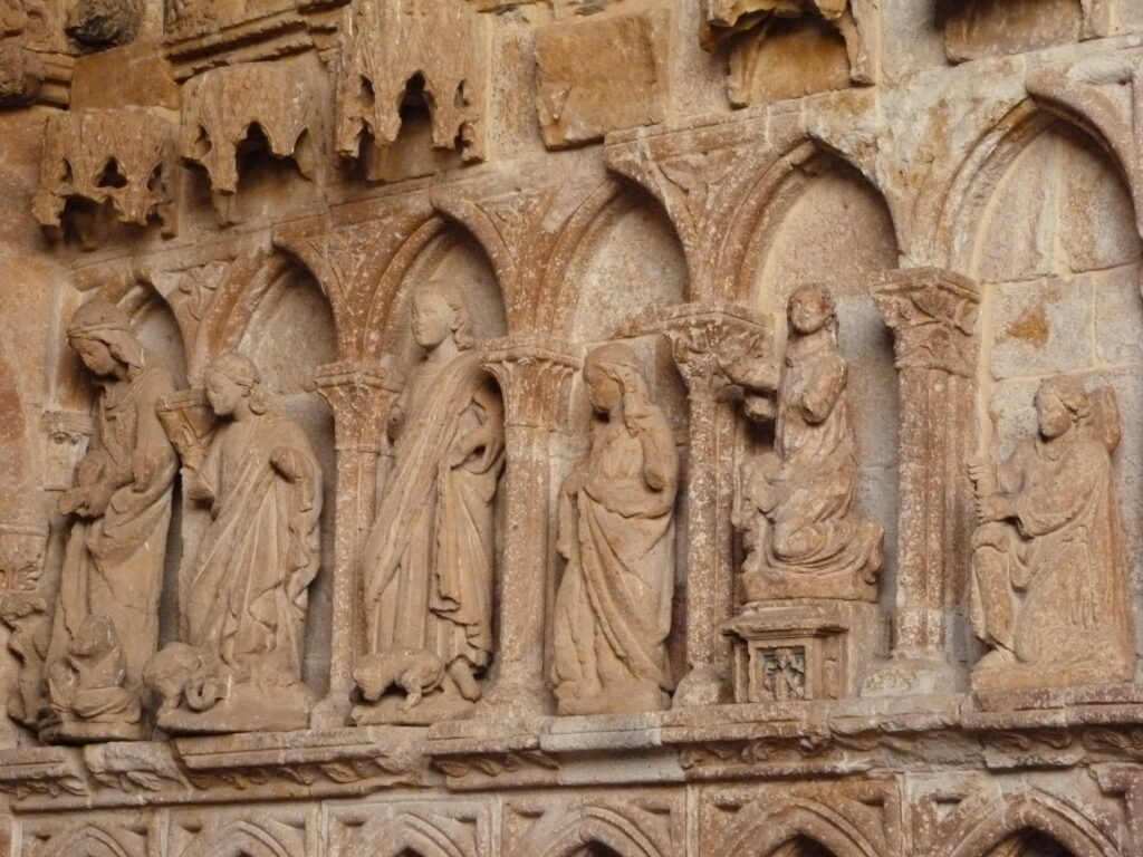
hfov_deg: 20.7
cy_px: 428
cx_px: 572
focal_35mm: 95
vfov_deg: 15.6
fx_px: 3137
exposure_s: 1/15
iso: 1000
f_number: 3.4
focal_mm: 17.2
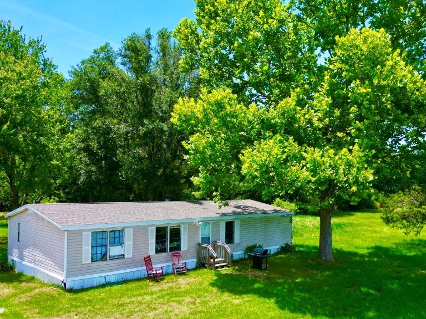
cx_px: 224
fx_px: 394
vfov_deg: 43.9
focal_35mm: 32
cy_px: 194
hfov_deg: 56.8
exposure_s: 1/2000
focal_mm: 6.72
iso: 120
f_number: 1.7
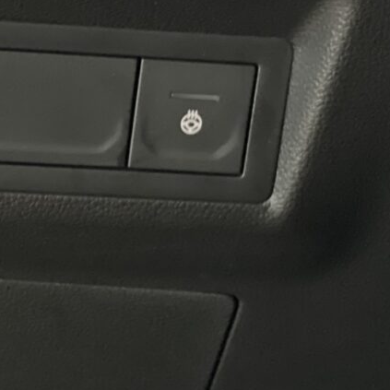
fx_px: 1746
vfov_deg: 12.7
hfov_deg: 12.6
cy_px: 99
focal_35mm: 137
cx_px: 13
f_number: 2.2
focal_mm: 7.5
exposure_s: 1/14
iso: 1600
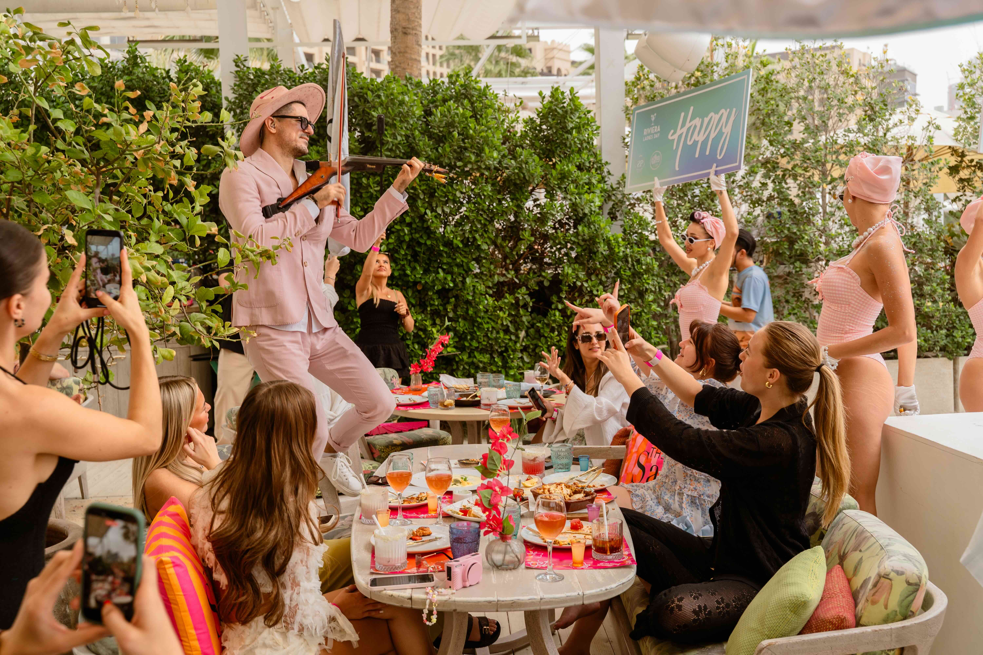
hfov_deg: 51.8
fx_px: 1013
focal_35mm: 37
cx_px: 492
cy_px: 328
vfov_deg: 35.9
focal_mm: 37.1
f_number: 4.5
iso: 100
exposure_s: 1/200
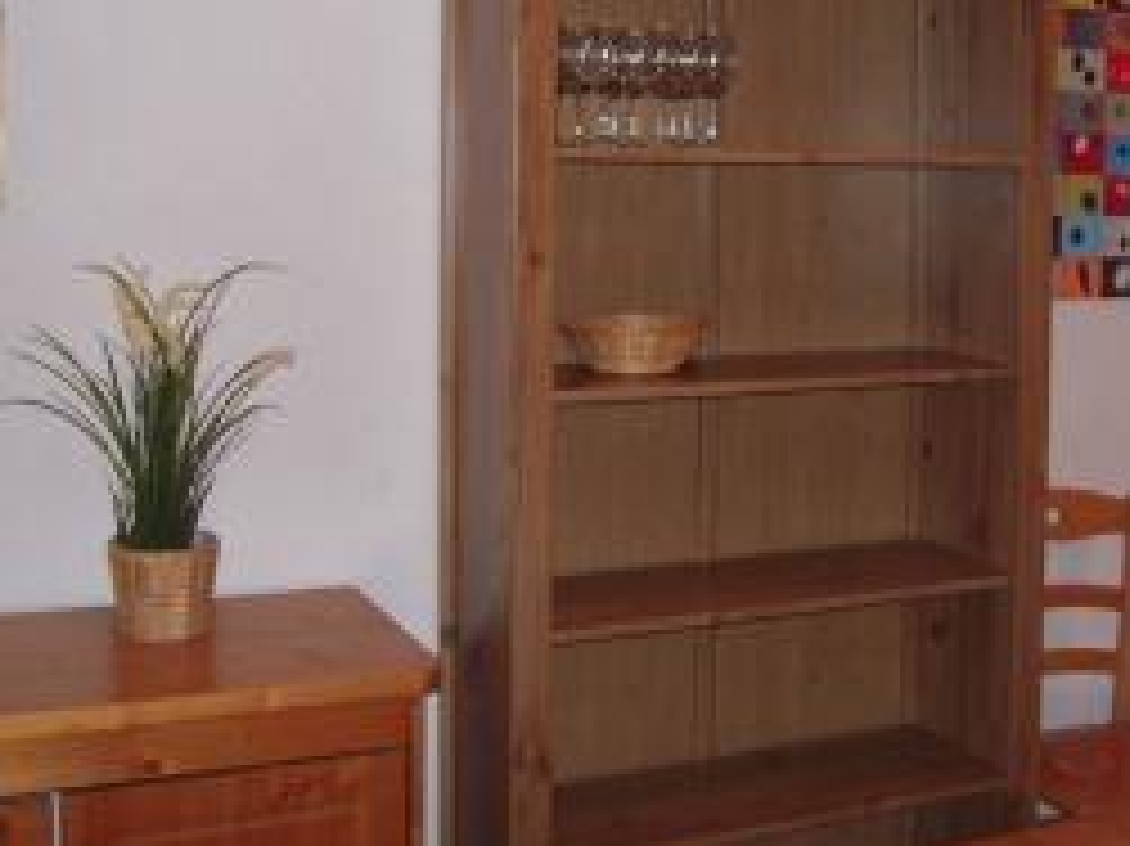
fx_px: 1631
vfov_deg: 28.7
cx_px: 720
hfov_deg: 37.9
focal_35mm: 50
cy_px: 216
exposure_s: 1/20
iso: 125
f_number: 2.7
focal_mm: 5
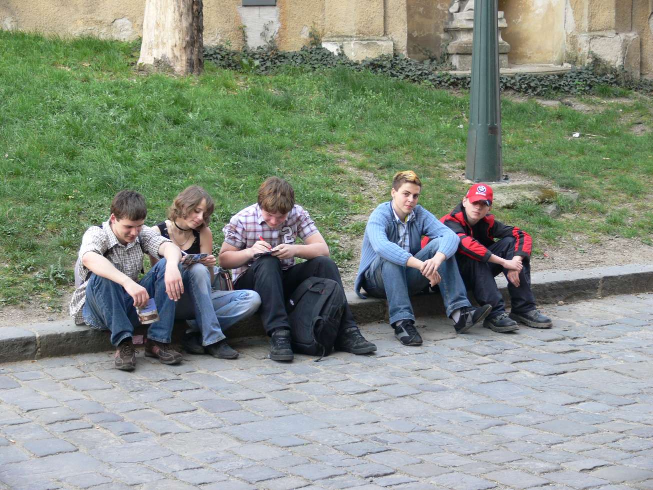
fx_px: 1471
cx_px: 326
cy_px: 245
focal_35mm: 78
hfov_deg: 25.0
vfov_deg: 18.9
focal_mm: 16.4
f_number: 3.2
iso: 100
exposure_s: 1/60
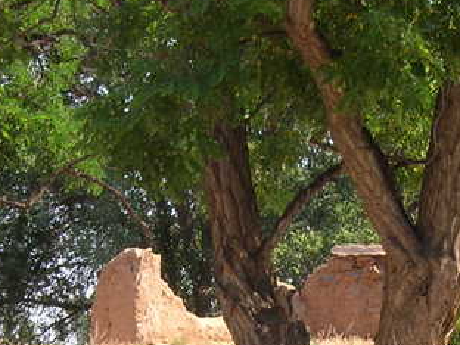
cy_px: 306
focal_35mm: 123
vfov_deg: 12.0
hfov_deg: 16.0
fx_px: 1635
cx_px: 324
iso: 50
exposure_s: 1/124
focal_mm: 7
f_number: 5.2
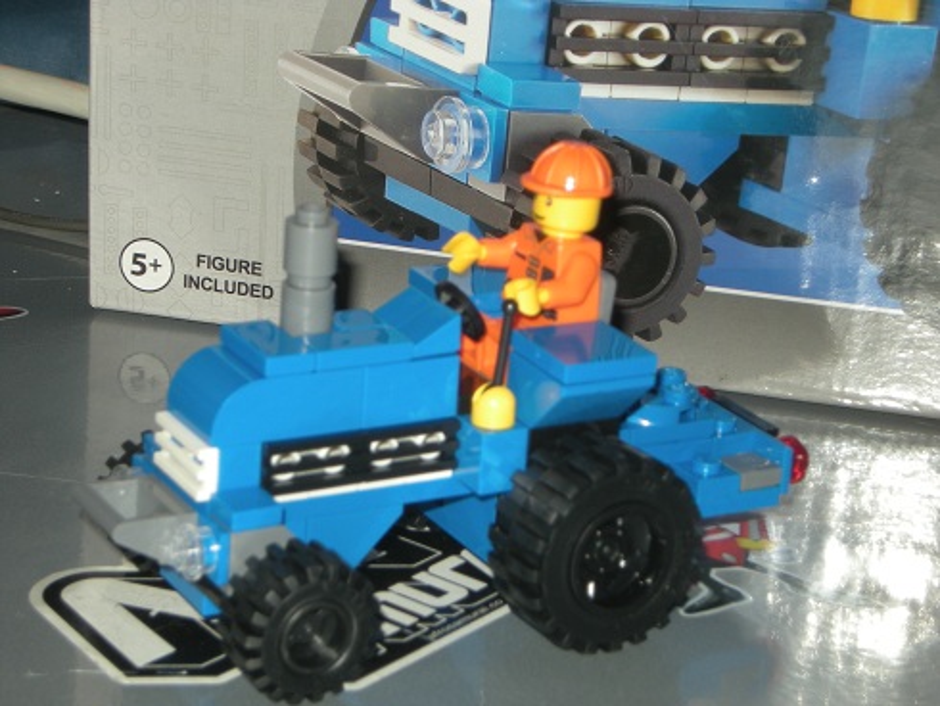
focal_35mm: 102
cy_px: 353
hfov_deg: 19.3
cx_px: 470
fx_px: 2771
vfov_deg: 14.5
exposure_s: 1/120
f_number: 5.6
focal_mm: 17
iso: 64
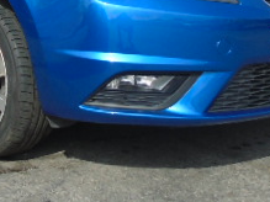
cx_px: -9
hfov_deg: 24.4
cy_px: -17
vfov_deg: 18.7
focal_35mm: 76
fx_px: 592
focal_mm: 4.6
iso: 100
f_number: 8
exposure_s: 1/200
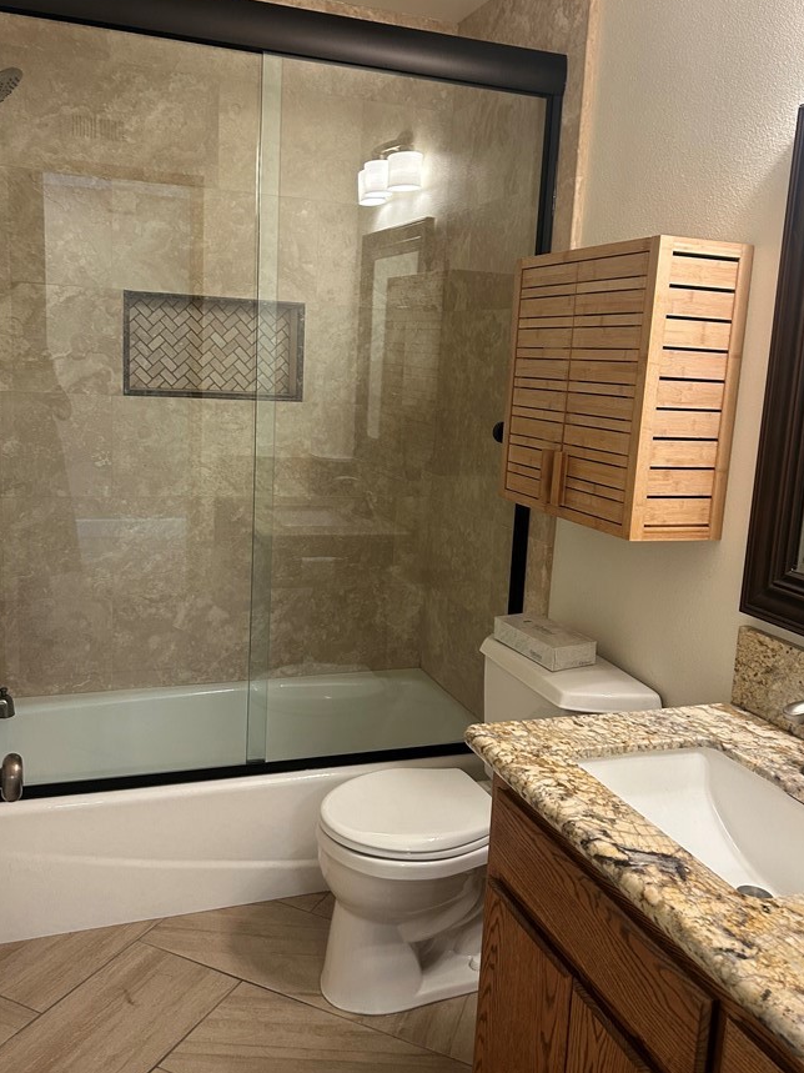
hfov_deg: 45.4
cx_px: 412
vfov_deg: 58.3
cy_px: 521
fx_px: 960
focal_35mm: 31
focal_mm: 5.7
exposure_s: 1/60
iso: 160
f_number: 1.5
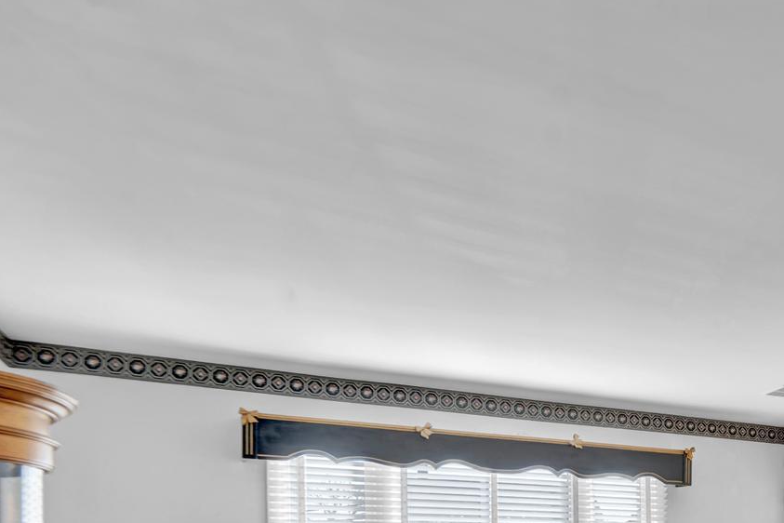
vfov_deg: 34.7
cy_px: 543
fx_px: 740
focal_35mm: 34
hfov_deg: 45.9
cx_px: 802
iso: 400
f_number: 8
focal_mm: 14
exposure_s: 1/50
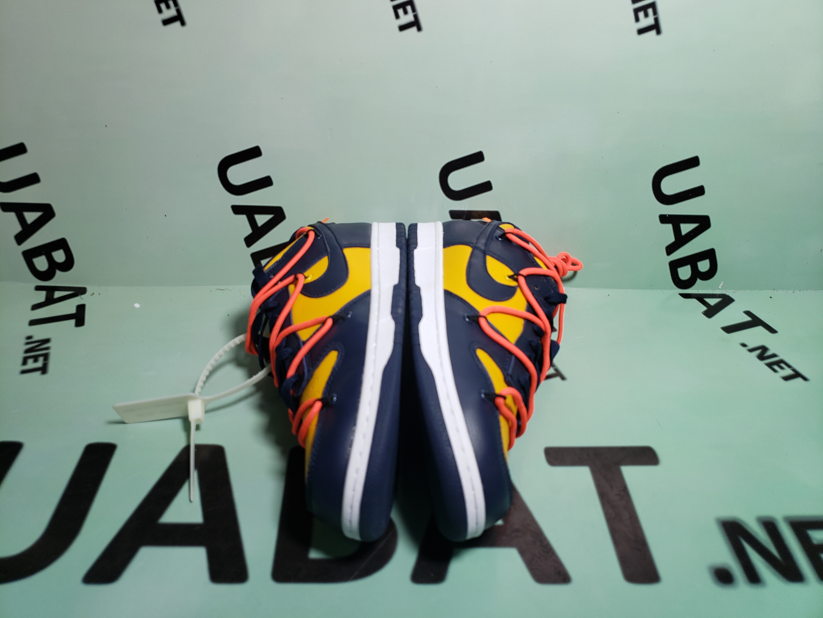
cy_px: 309
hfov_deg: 67.3
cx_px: 412
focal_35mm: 26
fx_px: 618
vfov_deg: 53.1
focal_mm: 4.3
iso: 50
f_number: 1.5
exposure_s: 1/332
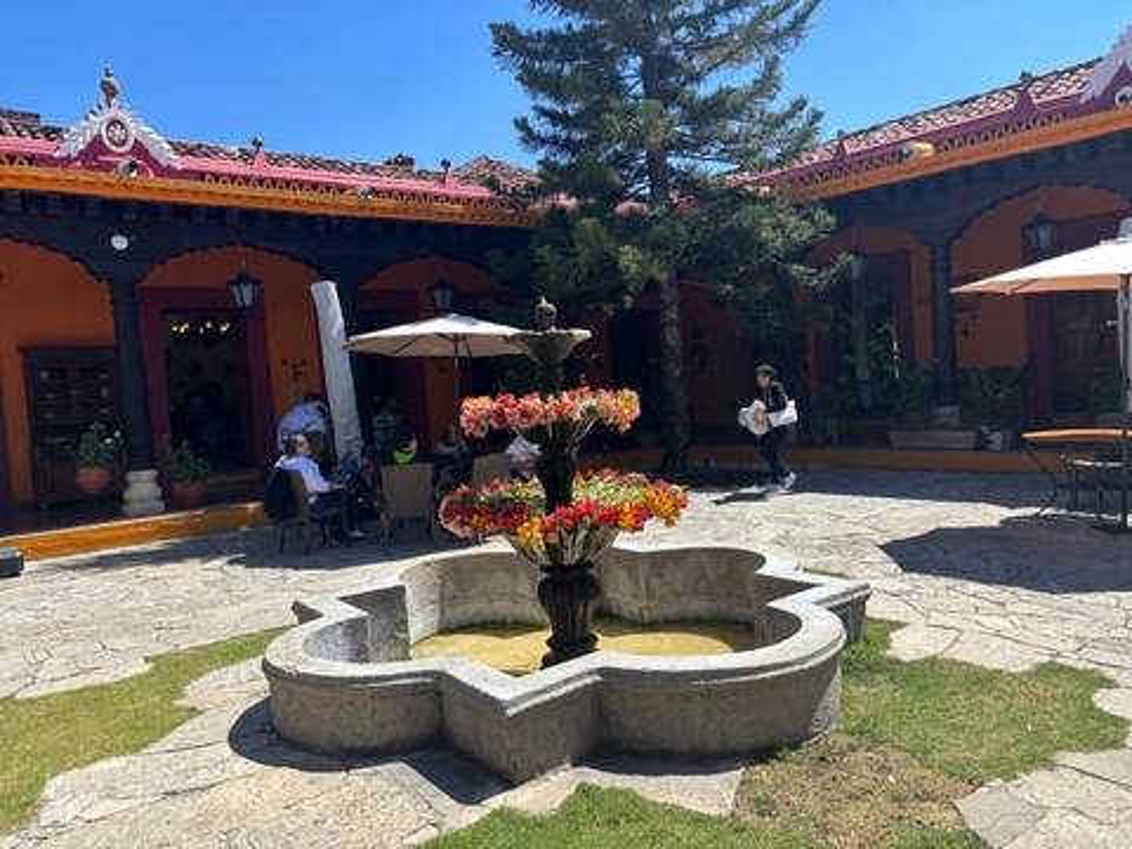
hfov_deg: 67.3
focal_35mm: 26
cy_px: 424
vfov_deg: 53.1
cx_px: 566
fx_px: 850
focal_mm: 5.96
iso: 50
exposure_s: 1/2151
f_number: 1.6
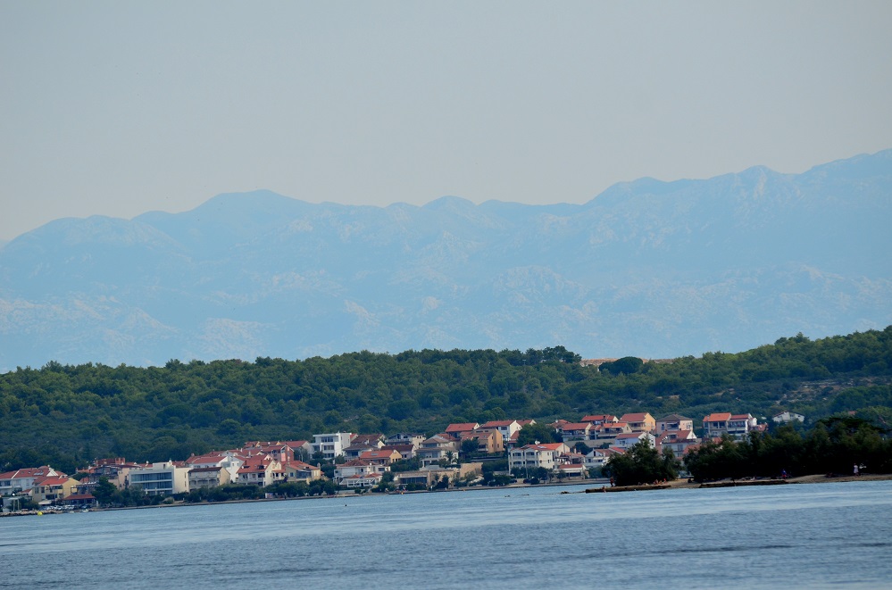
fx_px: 7230
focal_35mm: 292
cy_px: 295
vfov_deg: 4.7
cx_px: 446
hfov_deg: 7.1
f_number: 5.3
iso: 400
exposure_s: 1/2500
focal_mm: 195
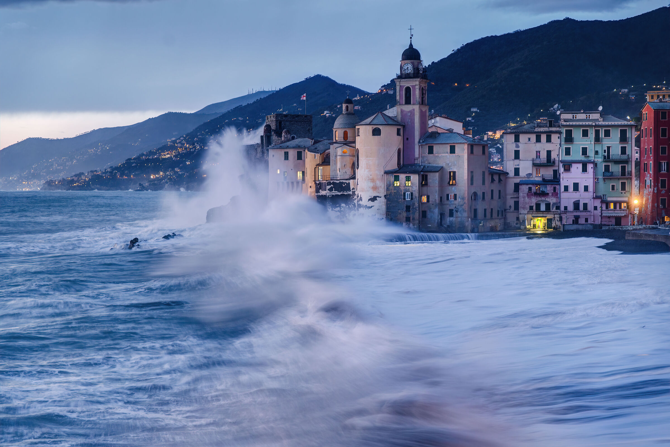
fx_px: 1396
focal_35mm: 75
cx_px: 335
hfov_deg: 27.0
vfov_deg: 18.2
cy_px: 224
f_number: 5
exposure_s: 1/2
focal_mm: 75
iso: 320
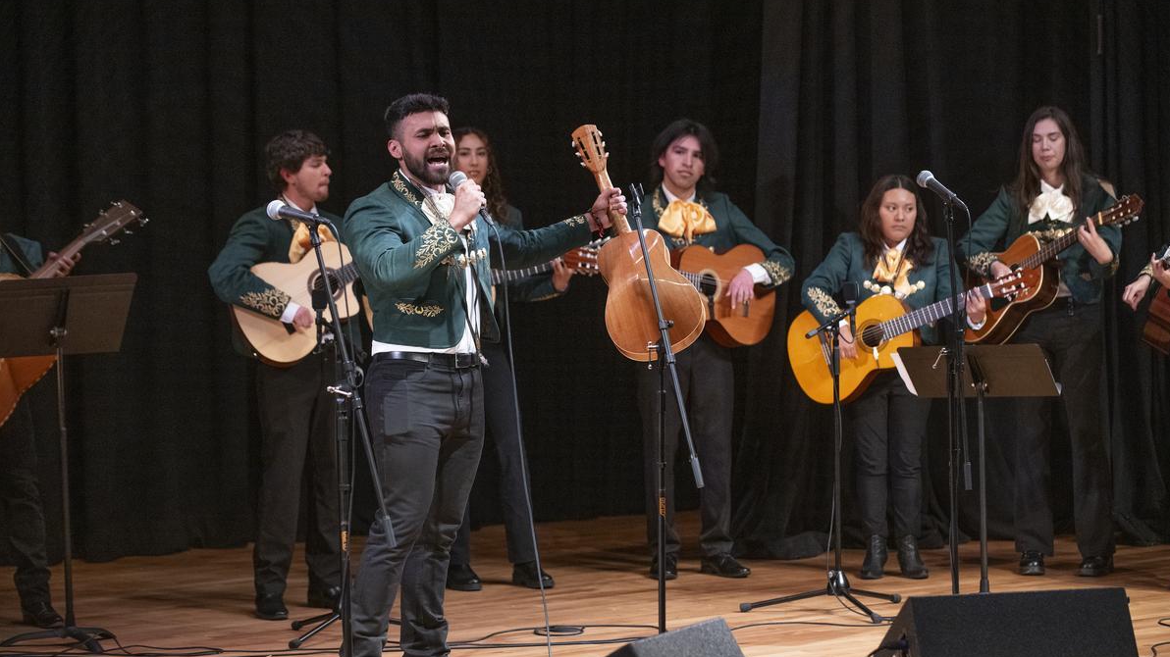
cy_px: 379
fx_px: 3598
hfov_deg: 18.5
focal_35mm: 116
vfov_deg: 10.4
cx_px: 588
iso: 3200
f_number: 4.5
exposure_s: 1/800
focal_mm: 110
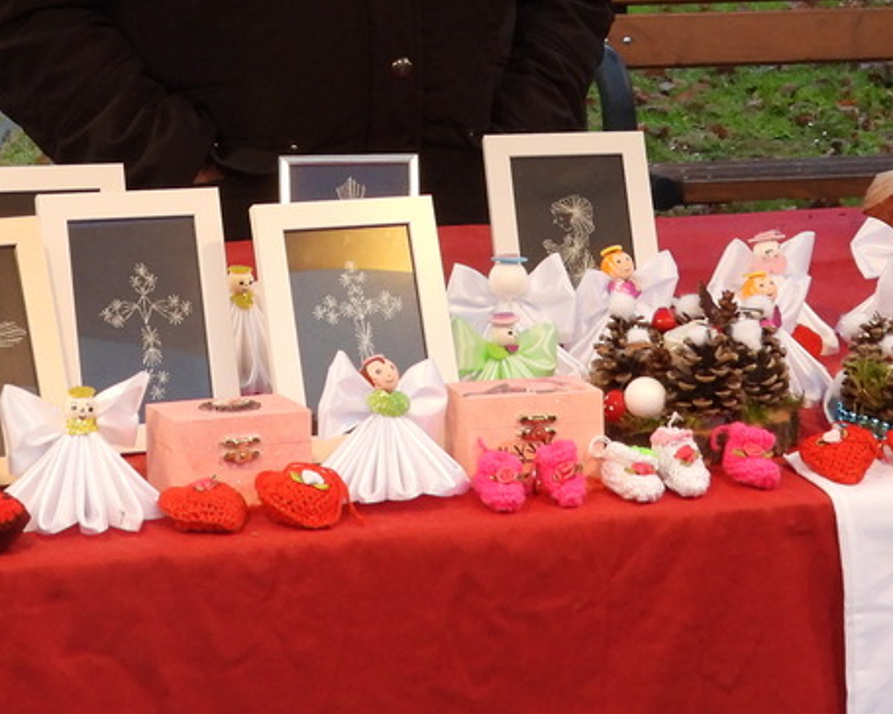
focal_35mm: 121
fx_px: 3198
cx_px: 208
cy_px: -112
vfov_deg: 12.5
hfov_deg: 15.8
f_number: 3.2
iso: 400
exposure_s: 1/30
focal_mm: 8.5
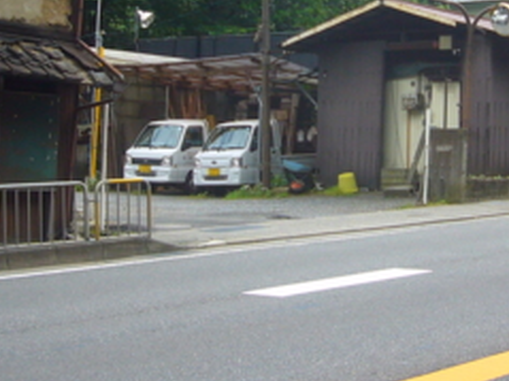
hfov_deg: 23.4
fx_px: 1220
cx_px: 368
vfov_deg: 17.7
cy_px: 130
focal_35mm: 83
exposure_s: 1/500
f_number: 3
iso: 80
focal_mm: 5.4
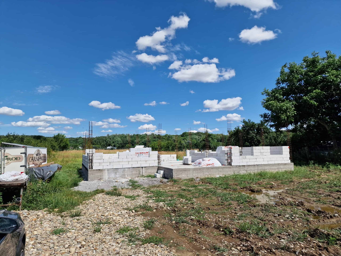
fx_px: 227
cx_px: 170
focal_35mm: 23
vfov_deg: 58.9
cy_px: 128
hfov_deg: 73.9
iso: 50
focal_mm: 6.4
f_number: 1.8
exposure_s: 1/1932
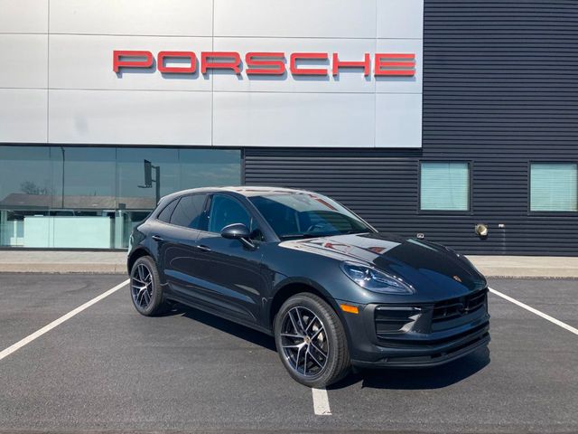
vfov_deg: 49.7
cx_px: 289
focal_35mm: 28
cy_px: 217
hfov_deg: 63.4
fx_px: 468
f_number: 1.8
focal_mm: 3.99
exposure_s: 1/3690
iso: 20
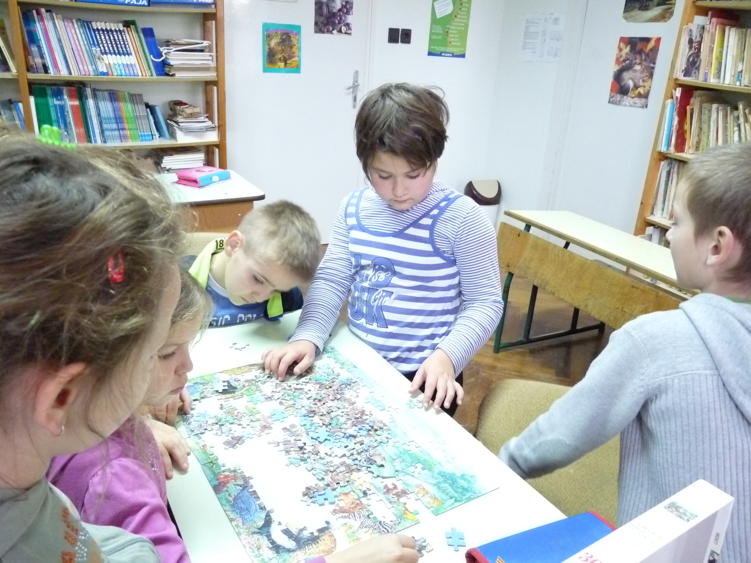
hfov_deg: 65.3
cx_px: 376
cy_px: 282
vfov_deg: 51.4
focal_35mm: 27
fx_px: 586
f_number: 2.8
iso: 800
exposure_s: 1/30
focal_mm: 4.8
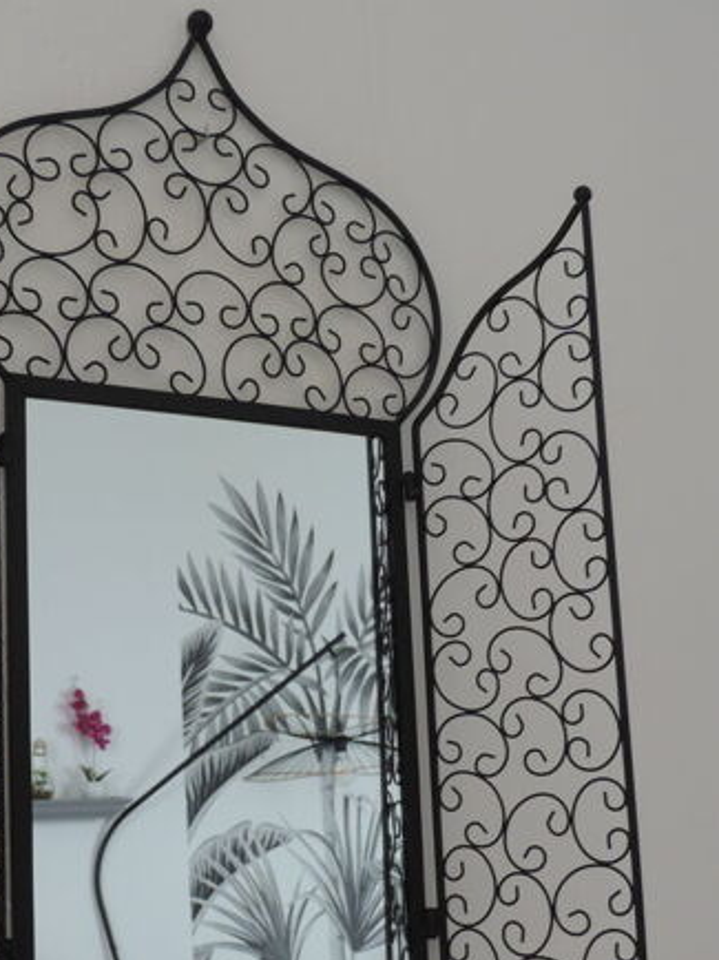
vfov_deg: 32.6
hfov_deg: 24.6
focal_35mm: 59
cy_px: 599
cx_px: 217
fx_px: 1636
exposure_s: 1/25
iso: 400
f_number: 3.3
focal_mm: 7.1
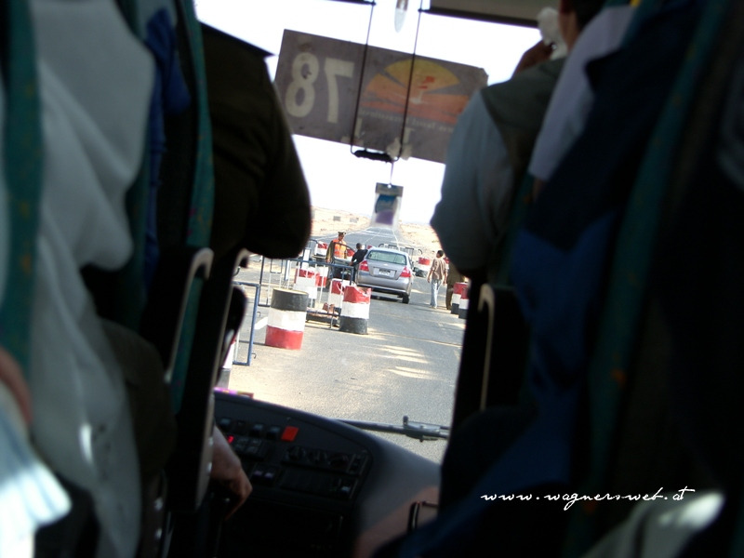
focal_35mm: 100
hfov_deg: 19.6
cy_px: 279
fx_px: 2149
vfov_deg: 14.8
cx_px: 372
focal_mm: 25.7
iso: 50
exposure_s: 1/400
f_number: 3.5
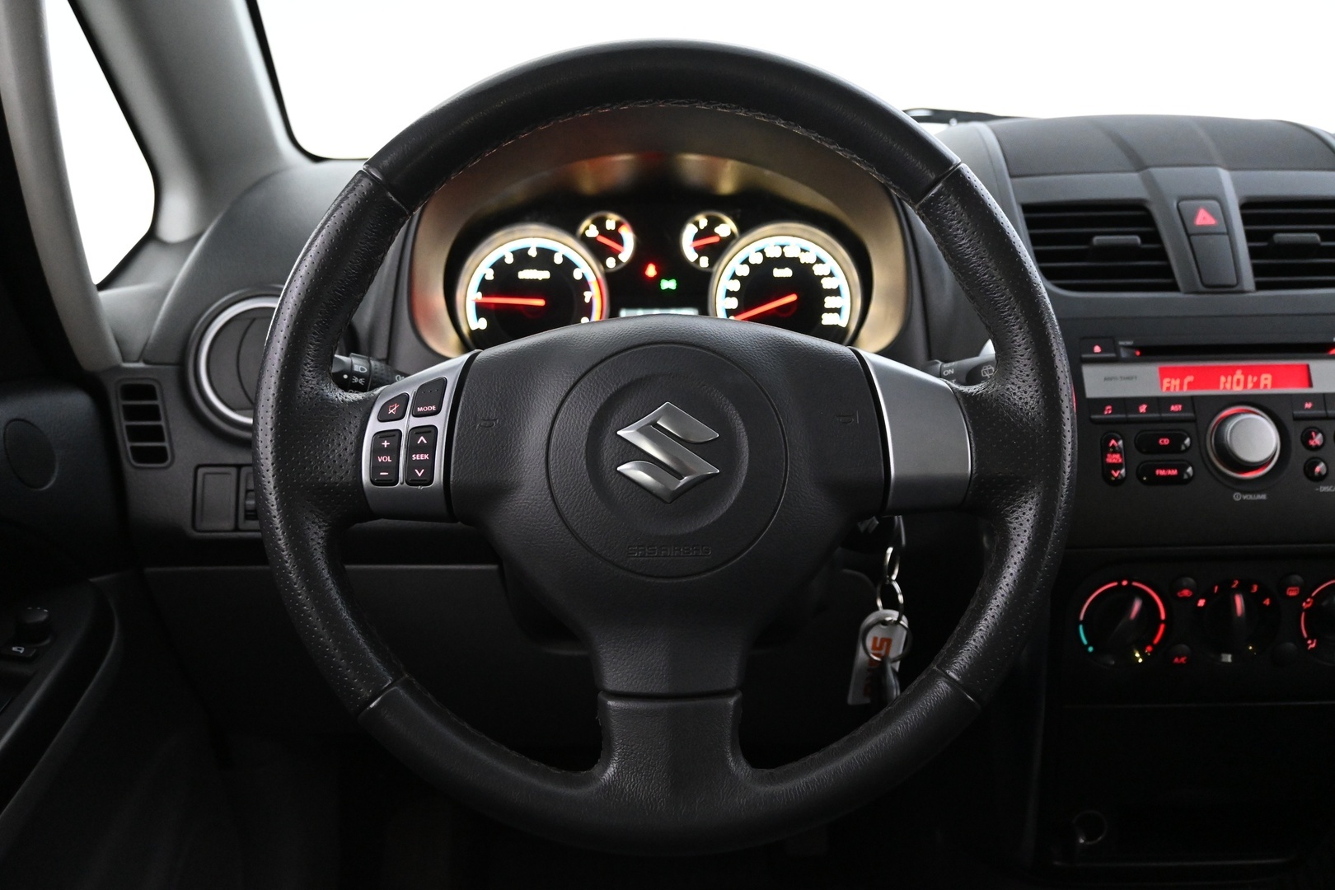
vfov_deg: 40.8
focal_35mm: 32
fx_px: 1196
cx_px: 668
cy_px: 445
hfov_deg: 58.3
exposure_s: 1/30
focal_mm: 21.5
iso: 4500
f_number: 4
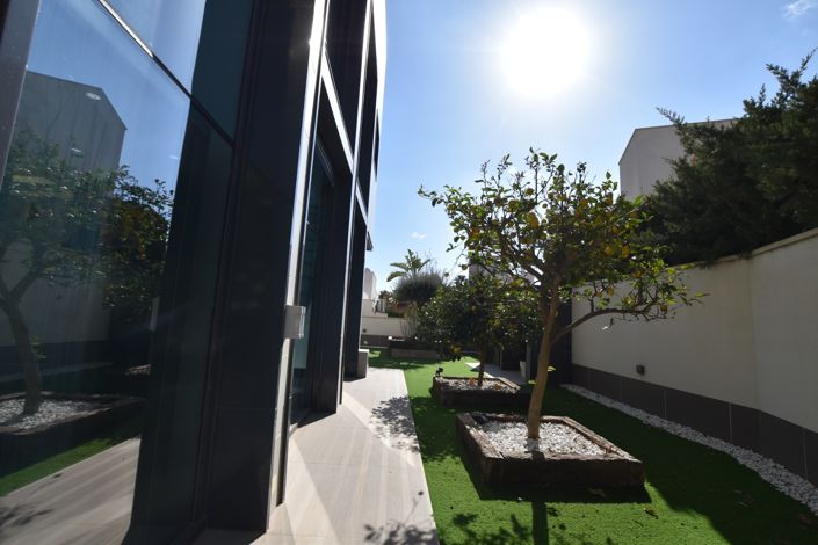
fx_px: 341
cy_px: 272
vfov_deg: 77.3
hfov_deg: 100.4
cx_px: 409
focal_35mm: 15
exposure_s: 1/640
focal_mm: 10
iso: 200
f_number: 9
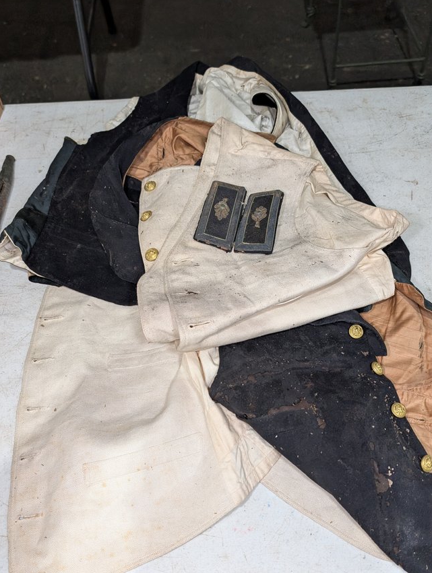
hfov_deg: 44.2
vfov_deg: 55.7
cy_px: 374
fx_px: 531
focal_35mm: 32
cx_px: 243
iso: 216
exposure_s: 1/106
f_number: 1.68
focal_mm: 6.9
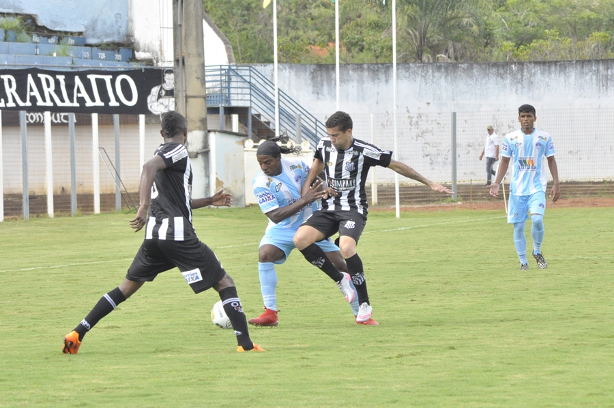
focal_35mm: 285
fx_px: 4855
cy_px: 204
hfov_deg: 7.2
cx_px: 307
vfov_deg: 4.8
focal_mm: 190
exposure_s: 1/800
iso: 2000
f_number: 13
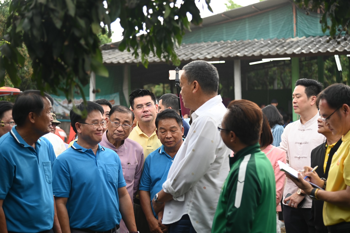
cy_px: 116
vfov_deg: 19.4
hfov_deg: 28.9
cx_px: 175
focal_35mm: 70
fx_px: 680
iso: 180
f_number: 4
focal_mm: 70
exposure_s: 1/160
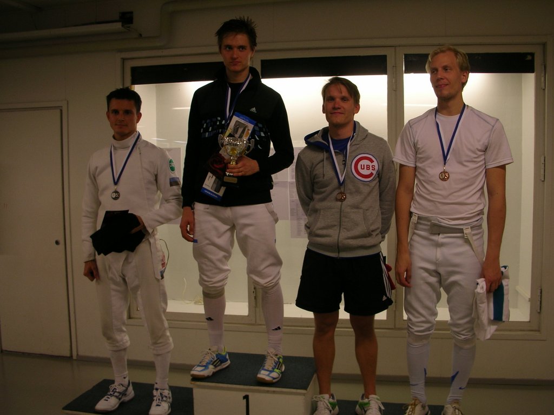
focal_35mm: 35
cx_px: 277
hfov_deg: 52.6
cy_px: 208
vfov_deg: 40.7
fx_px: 560
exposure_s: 1/14.8
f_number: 3
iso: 50
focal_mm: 5.8
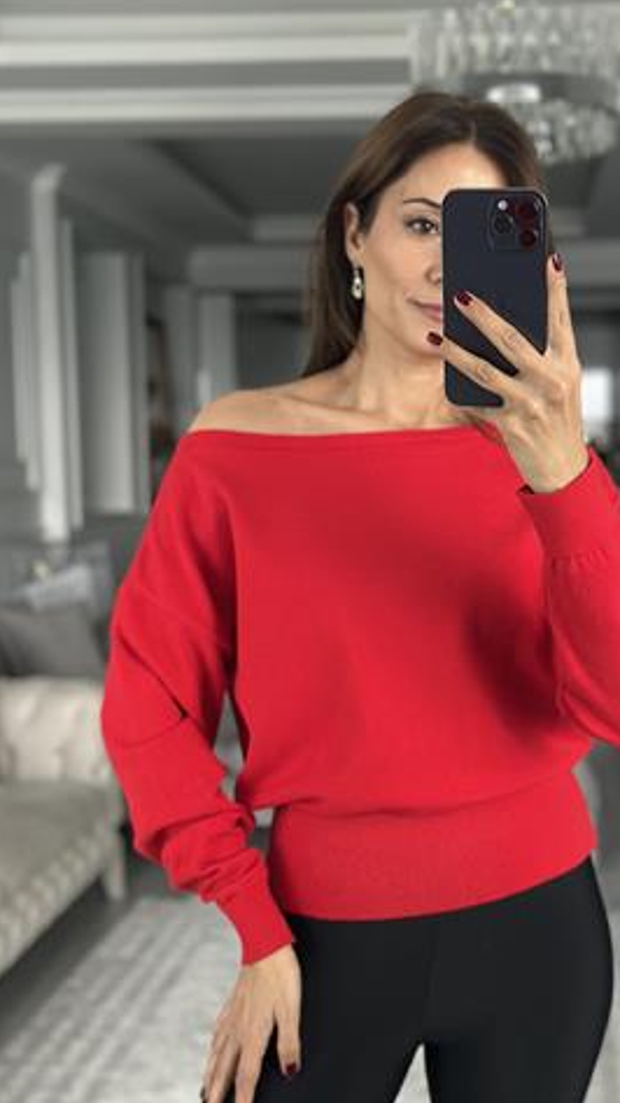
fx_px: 1637
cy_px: 581
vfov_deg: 37.2
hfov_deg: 21.4
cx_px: 399
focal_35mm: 56
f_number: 1.78
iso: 640
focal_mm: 6.86
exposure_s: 1/35
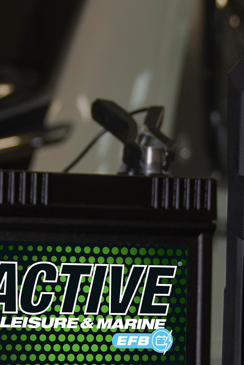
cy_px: 220
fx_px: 1667
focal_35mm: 164
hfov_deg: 8.4
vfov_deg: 12.5
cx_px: 99
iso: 400
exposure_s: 1/125
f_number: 4.5
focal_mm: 32
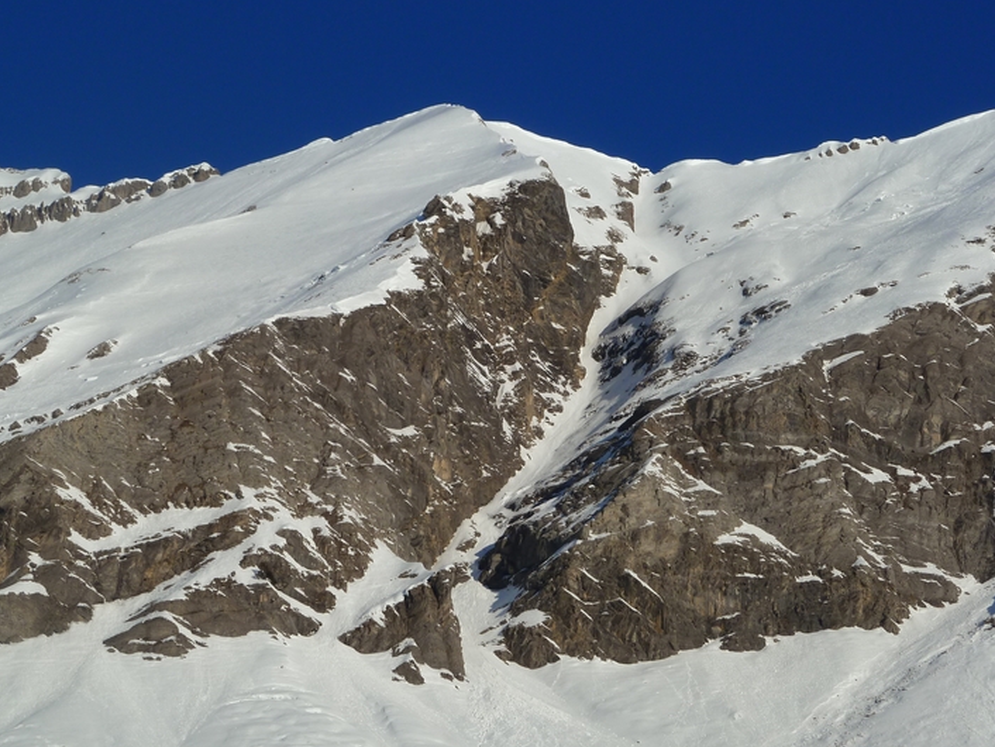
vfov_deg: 10.2
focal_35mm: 145
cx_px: 533
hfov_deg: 13.6
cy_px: 362
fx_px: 4169
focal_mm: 21
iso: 80
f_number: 5.6
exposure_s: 1/640
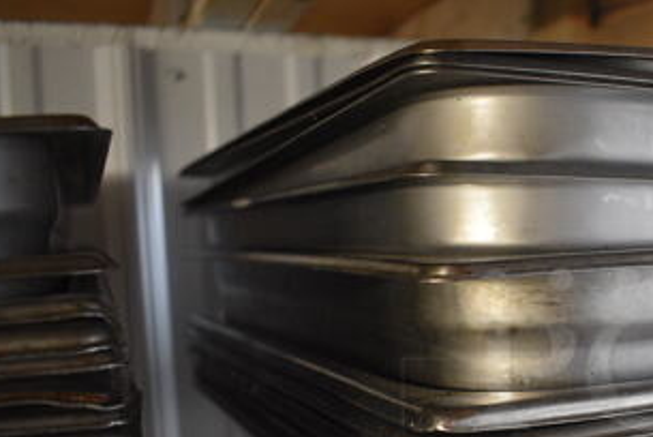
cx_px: 627
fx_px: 980
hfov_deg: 34.1
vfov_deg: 24.6
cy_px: 366
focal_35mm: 54
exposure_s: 1/125
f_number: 3.5
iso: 2000
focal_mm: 18
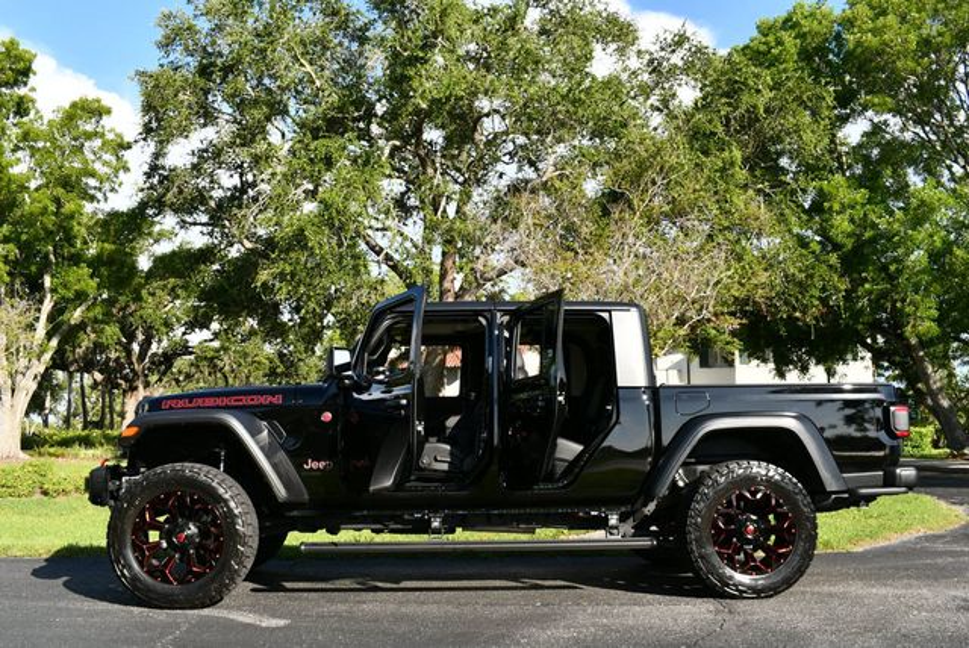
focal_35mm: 36
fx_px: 970
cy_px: 324
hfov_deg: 53.1
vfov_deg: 36.9
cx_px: 484
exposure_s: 1/250
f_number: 8
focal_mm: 18
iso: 160
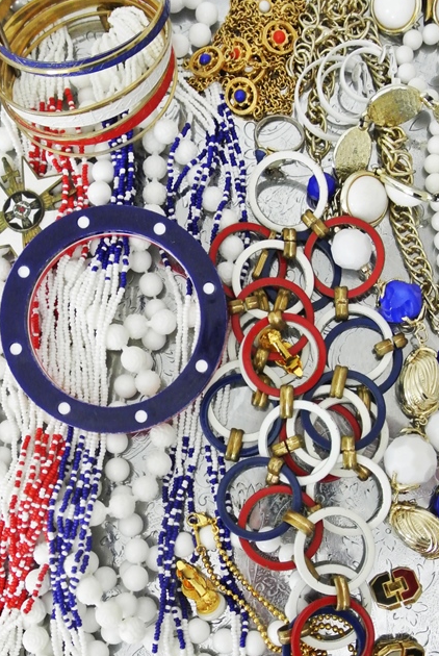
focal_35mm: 46
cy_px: 415
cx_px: 247
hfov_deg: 29.3
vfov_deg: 42.3
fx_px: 839
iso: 1600
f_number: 3.5
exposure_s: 1/30
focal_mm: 11
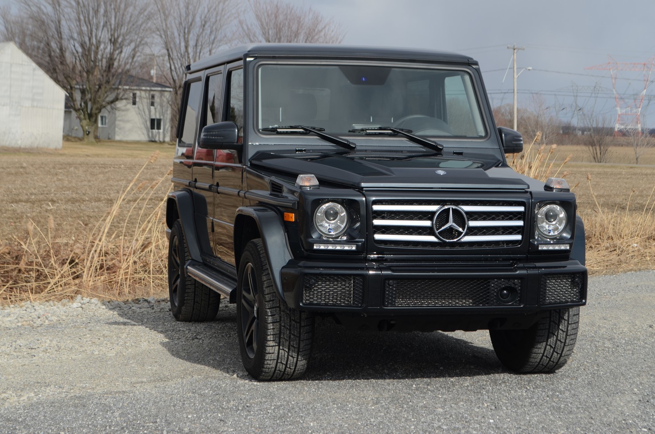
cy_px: 217
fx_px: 1416
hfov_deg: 26.0
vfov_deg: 17.4
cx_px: 328
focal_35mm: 78
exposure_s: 1/250
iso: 100
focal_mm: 52
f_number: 8
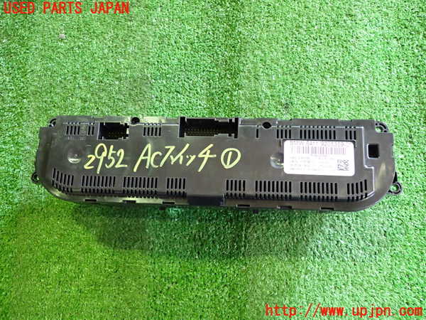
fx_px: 369
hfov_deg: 60.0
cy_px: 160
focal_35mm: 30
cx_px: 213
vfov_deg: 46.8
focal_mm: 5.4
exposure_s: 1/30
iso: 500
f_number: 2.3
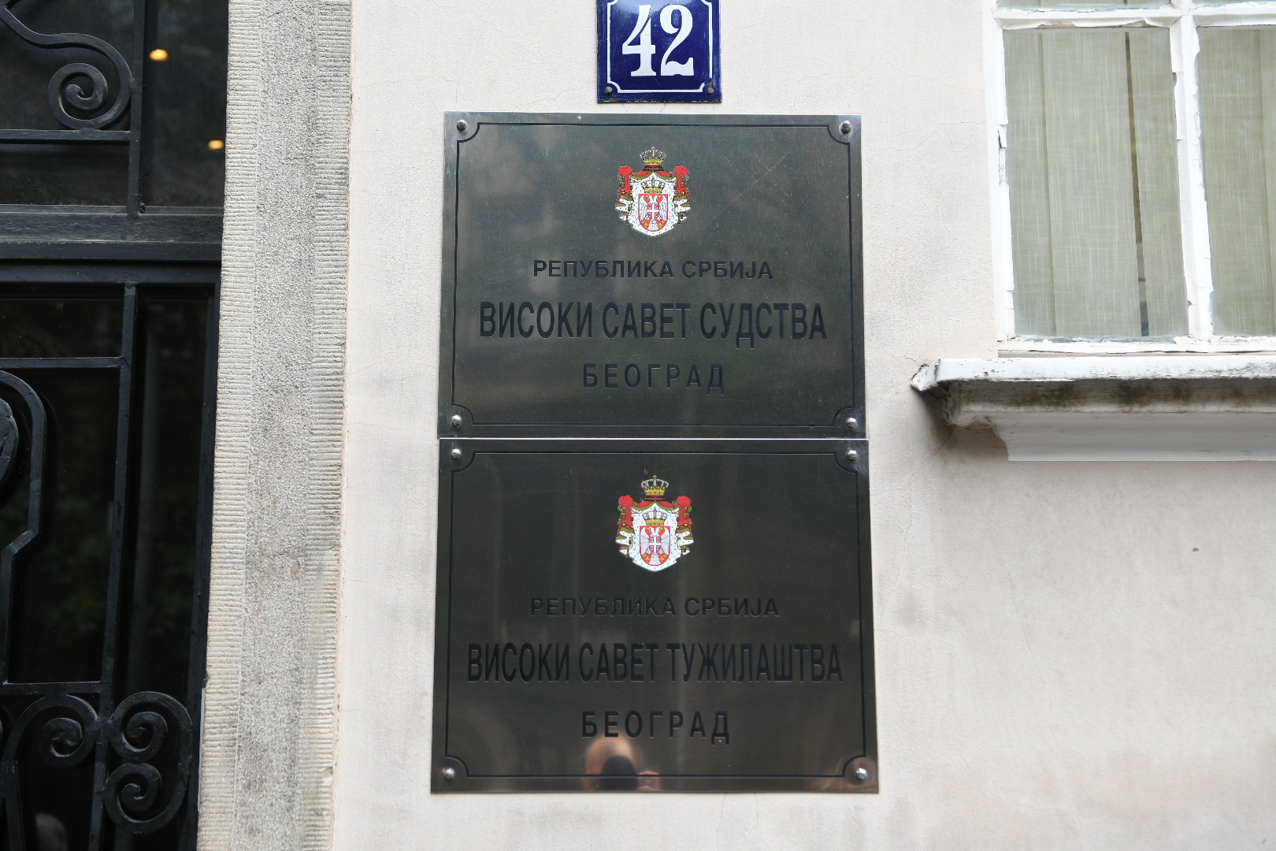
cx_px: 638
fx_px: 1843
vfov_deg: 26.0
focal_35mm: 52
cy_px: 426
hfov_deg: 38.2
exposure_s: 1/320
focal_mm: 52
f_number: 4.5
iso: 400
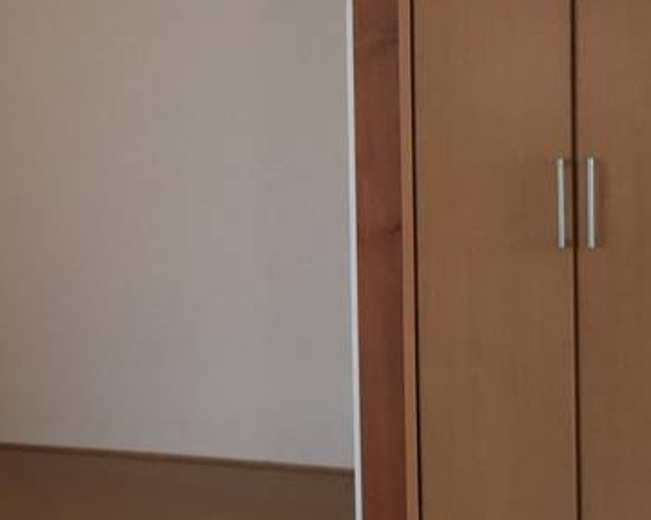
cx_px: 54
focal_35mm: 71
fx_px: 1368
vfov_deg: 21.4
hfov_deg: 25.8
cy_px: 139
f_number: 2.2
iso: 64
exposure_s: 1/30
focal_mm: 4.15
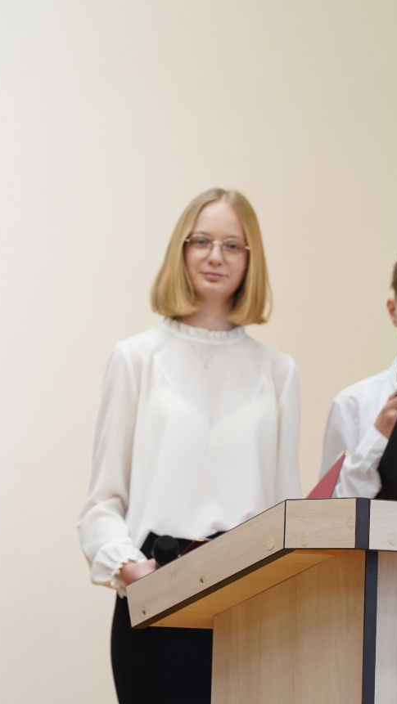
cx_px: -109
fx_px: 3103
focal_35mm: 166
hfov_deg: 7.2
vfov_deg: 13.0
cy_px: 353
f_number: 4
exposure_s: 1/125
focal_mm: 105
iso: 1600
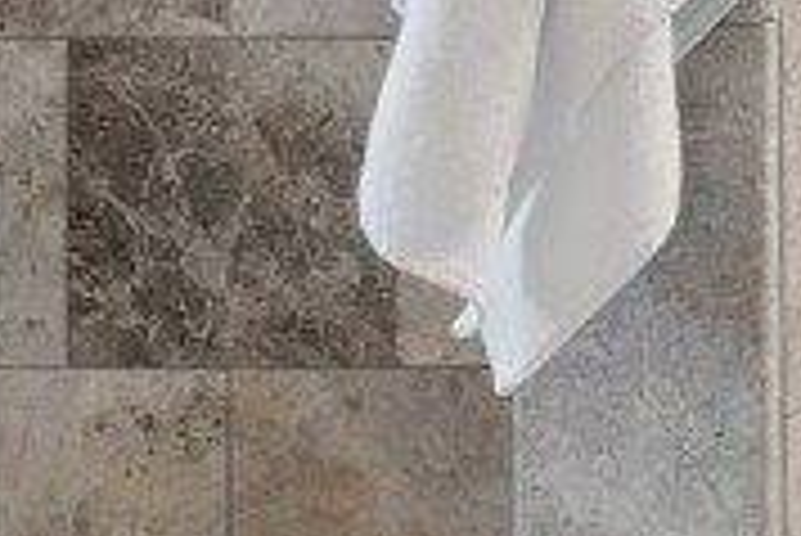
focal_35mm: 97
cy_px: -513
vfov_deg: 12.5
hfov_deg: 12.5
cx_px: 2210
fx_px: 2160
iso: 125
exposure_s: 1/20
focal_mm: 10
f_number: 8
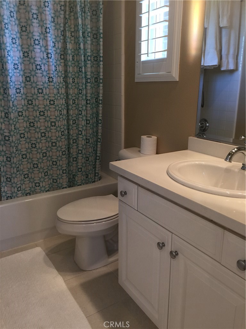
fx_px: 275
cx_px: 123
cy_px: 164
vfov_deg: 61.7
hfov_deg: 48.2
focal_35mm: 29
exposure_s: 1/15
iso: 40
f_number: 2.2
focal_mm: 4.15
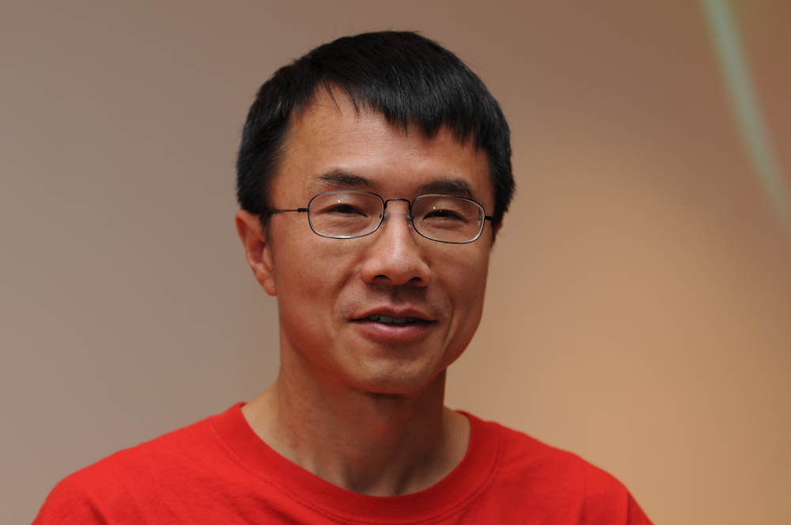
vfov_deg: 12.1
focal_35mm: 112
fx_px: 2469
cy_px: 262
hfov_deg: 18.2
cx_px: 396
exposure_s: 1/60
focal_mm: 75
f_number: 3.2
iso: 200
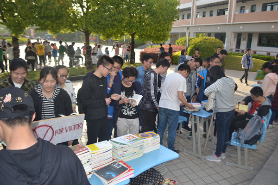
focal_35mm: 27
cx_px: 139
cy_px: 92
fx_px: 208
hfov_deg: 67.4
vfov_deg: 47.9
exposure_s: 1/200
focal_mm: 18
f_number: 4
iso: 100
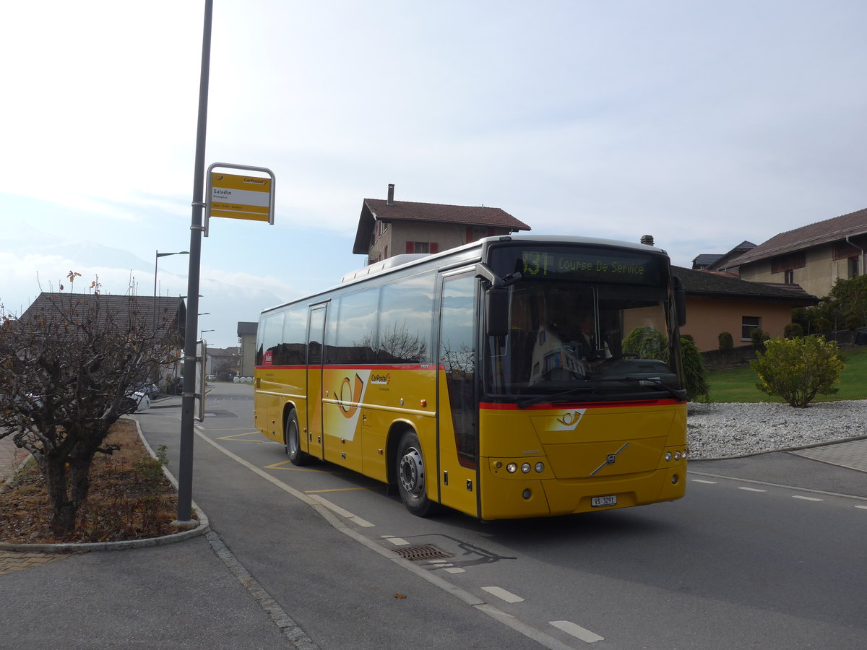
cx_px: 434
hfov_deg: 61.7
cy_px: 325
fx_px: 726
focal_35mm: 29
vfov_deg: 48.2
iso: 80
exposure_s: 1/1600
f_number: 2.8
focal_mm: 6
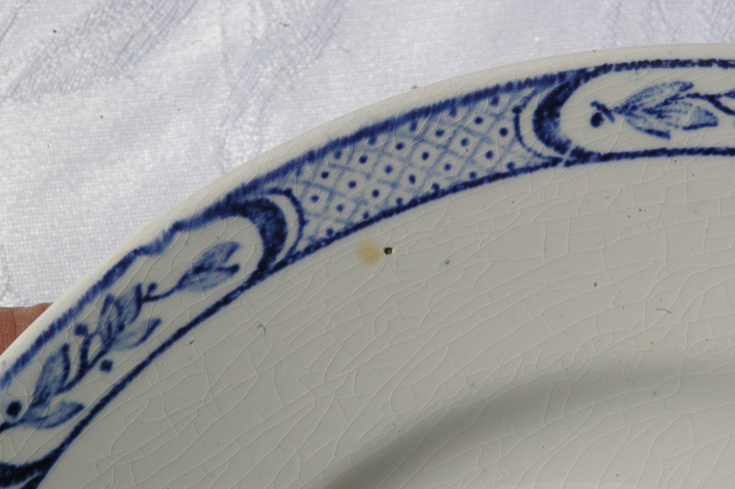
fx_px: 796
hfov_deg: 49.6
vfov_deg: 34.1
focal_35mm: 39
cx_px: 368
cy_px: 244
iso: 1600
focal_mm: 26
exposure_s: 1/1000
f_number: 16
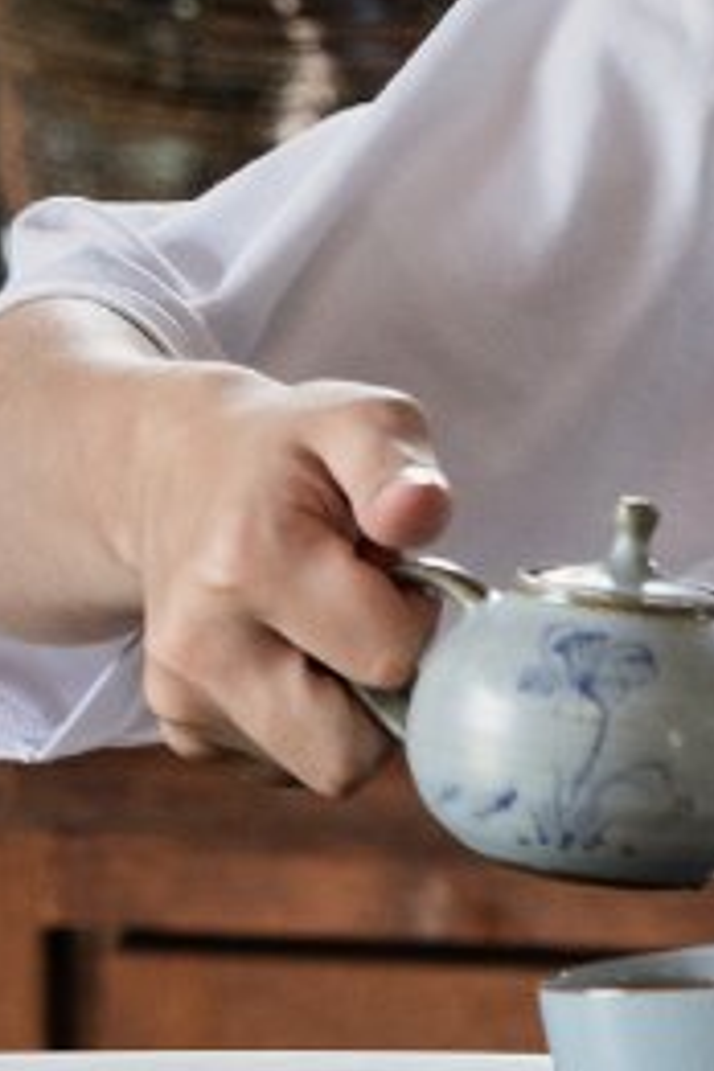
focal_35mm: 364
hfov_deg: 3.8
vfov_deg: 5.7
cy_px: 107
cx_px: 1042
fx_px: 10828
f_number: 3.5
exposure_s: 1/160
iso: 800
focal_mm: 59
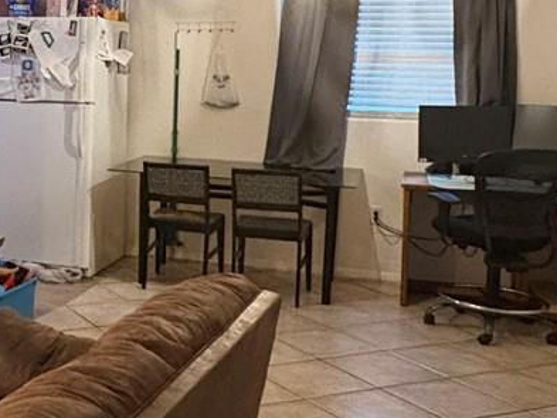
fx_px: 917
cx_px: 7
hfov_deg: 31.4
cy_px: 123
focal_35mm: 57
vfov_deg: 25.5
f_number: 2.2
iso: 1000
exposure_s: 1/60
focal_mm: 2.22
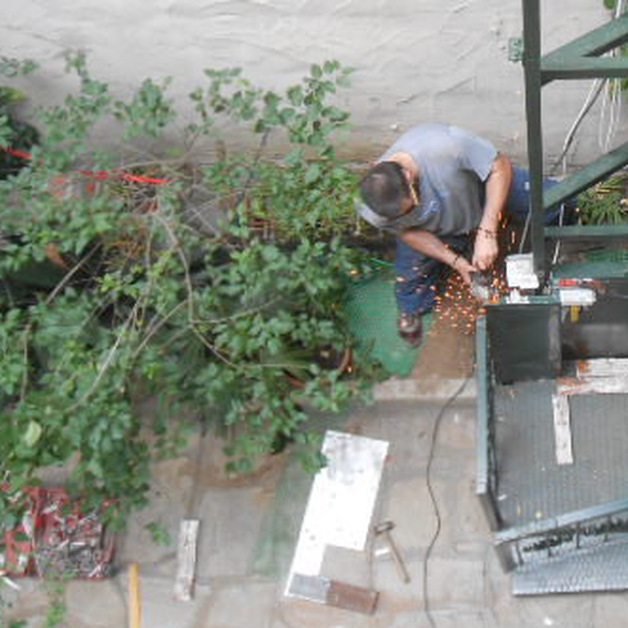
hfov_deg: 25.6
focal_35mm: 65
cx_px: 579
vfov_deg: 26.3
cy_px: 182
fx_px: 1334
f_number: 4.2
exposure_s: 1/100
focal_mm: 6.8
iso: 400
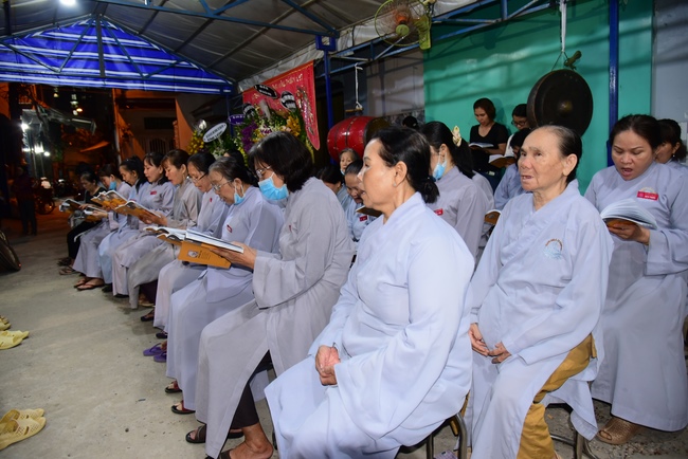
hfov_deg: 73.7
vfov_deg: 53.2
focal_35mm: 24
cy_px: 230
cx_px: 344
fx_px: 459
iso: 1000
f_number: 4
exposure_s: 1/30
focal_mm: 24
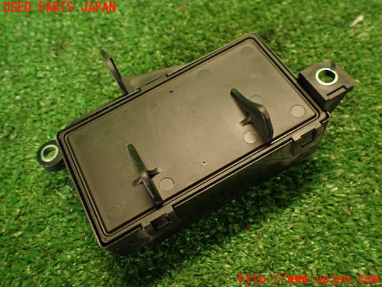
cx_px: 191
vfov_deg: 44.2
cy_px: 144
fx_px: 353
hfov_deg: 56.8
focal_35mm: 32
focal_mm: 5.79
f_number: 2.4
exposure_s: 1/30
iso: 320
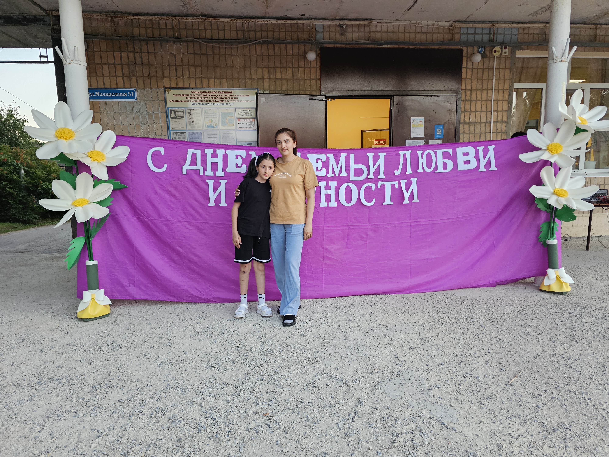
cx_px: 304
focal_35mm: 23
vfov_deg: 58.9
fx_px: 405
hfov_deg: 73.9
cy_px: 228
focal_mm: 6.3
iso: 320
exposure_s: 1/142
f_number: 1.7
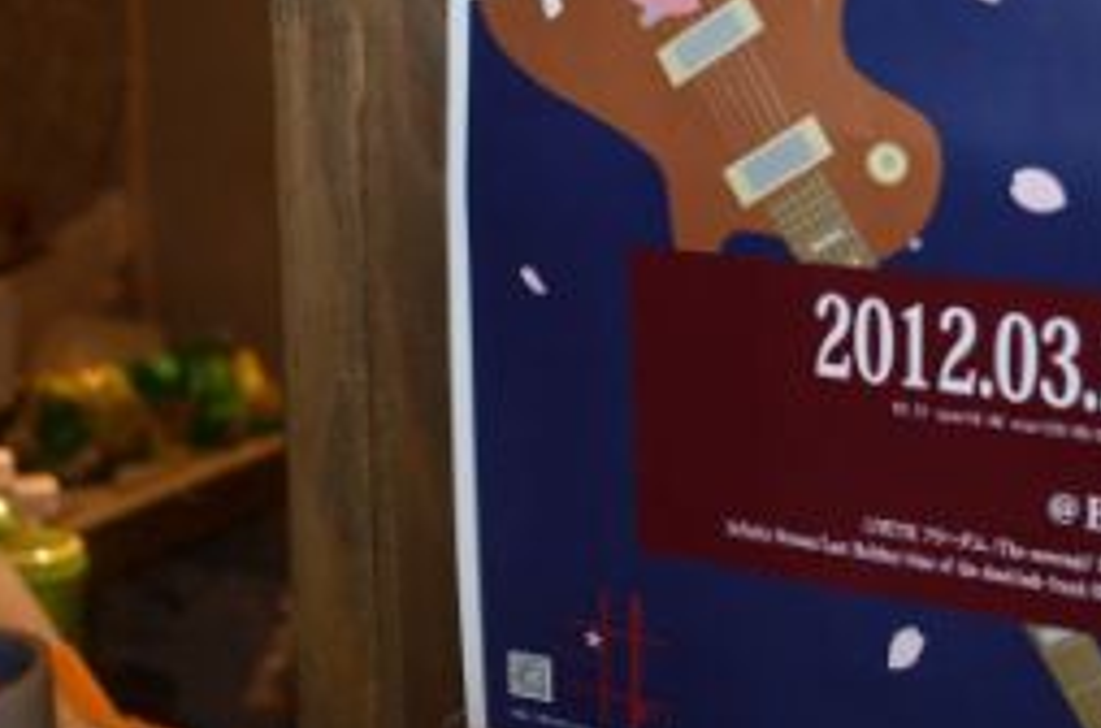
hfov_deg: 37.5
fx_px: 1617
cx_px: 646
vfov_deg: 25.0
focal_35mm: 53
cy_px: 145
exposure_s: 1/60
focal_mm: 20
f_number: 3.8
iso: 1100
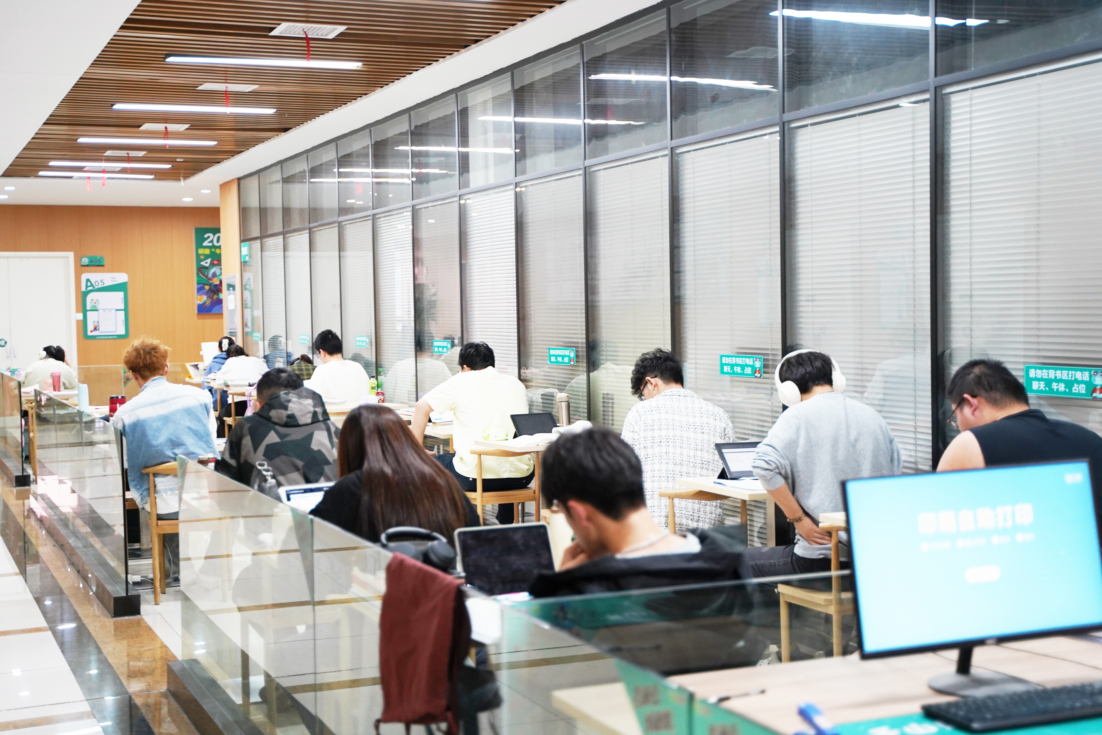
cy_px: 368
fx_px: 1561
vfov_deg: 26.5
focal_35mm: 51
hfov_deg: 38.9
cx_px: 551
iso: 1600
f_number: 2.8
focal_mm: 51
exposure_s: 1/160
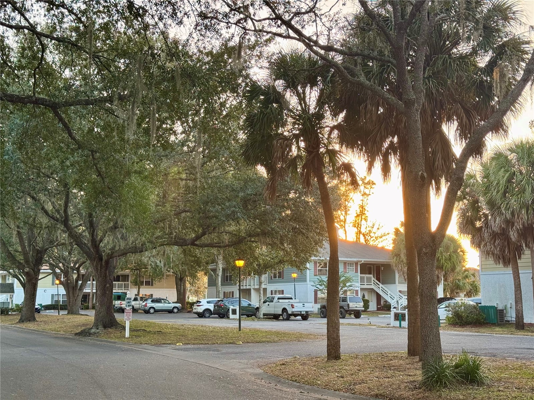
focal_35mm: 48
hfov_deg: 39.7
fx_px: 740
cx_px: 267
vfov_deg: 30.3
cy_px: 200
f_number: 1.78
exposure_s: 1/80
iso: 100
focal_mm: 6.76
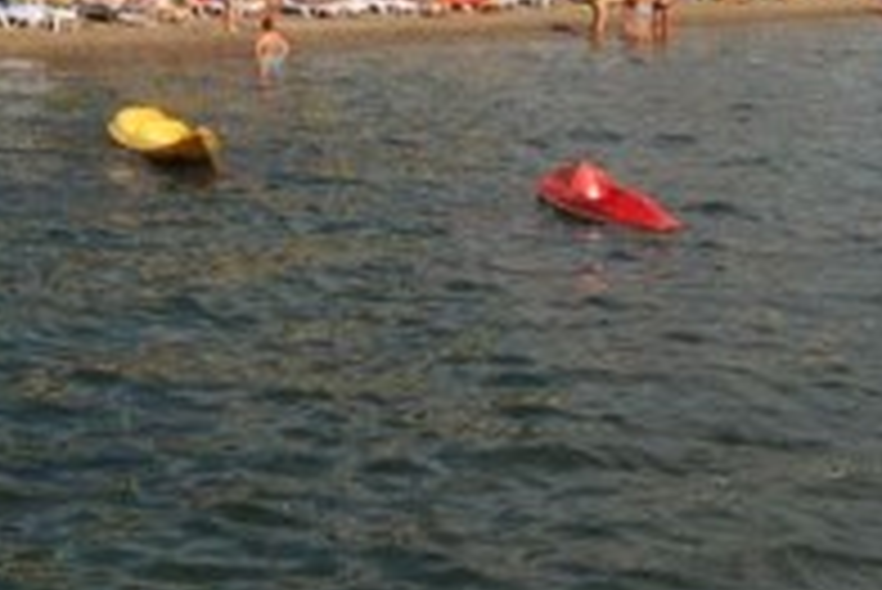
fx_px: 2158
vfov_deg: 15.1
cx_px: 488
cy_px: -68
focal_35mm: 88
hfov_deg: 23.1
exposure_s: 1/200
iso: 100
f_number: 10
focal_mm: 10
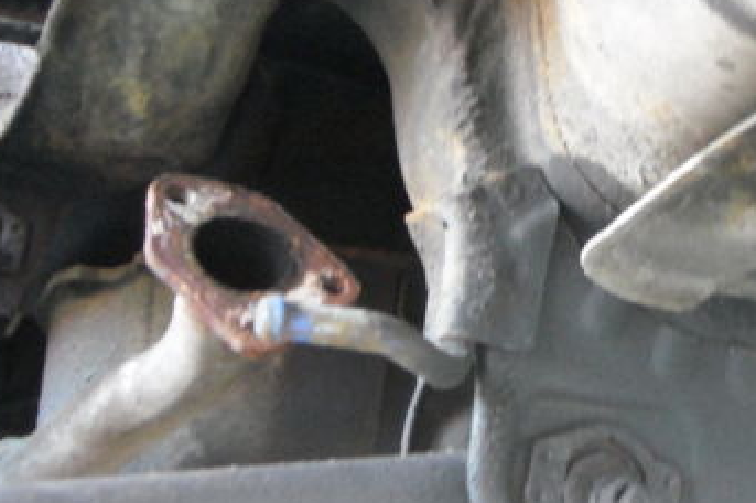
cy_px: 128
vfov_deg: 19.8
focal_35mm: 68
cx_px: 496
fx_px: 1427
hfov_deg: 29.5
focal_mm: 5.7
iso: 400
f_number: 2.8
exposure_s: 1/17
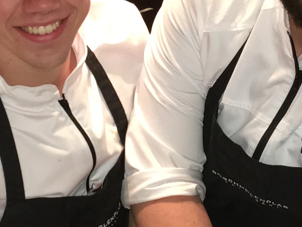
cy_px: 131
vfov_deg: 12.4
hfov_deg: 16.5
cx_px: 179
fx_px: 1038
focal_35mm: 119
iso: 200
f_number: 2.2
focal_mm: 4.15
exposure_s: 1/17
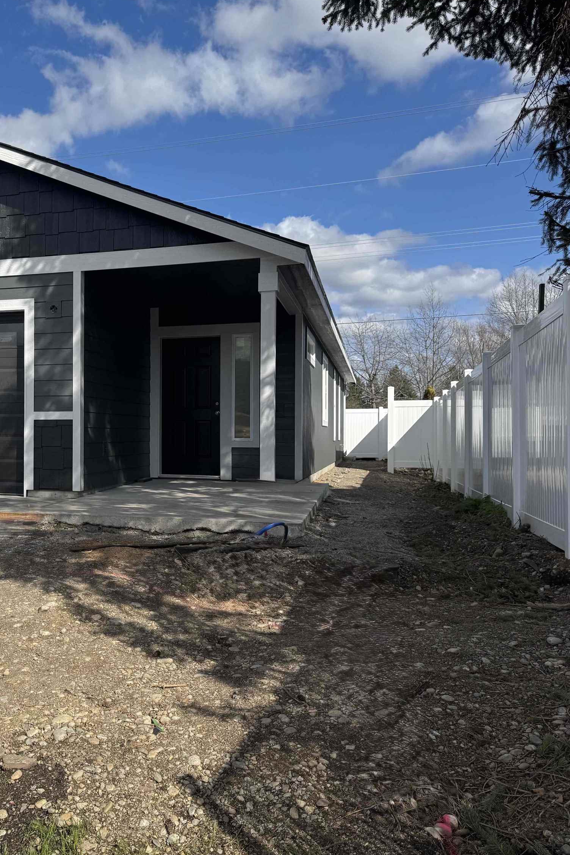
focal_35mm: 34
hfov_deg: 37.0
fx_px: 807
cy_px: 420
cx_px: 85
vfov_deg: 55.8
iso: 80
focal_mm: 6.76
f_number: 1.78
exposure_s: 1/5814
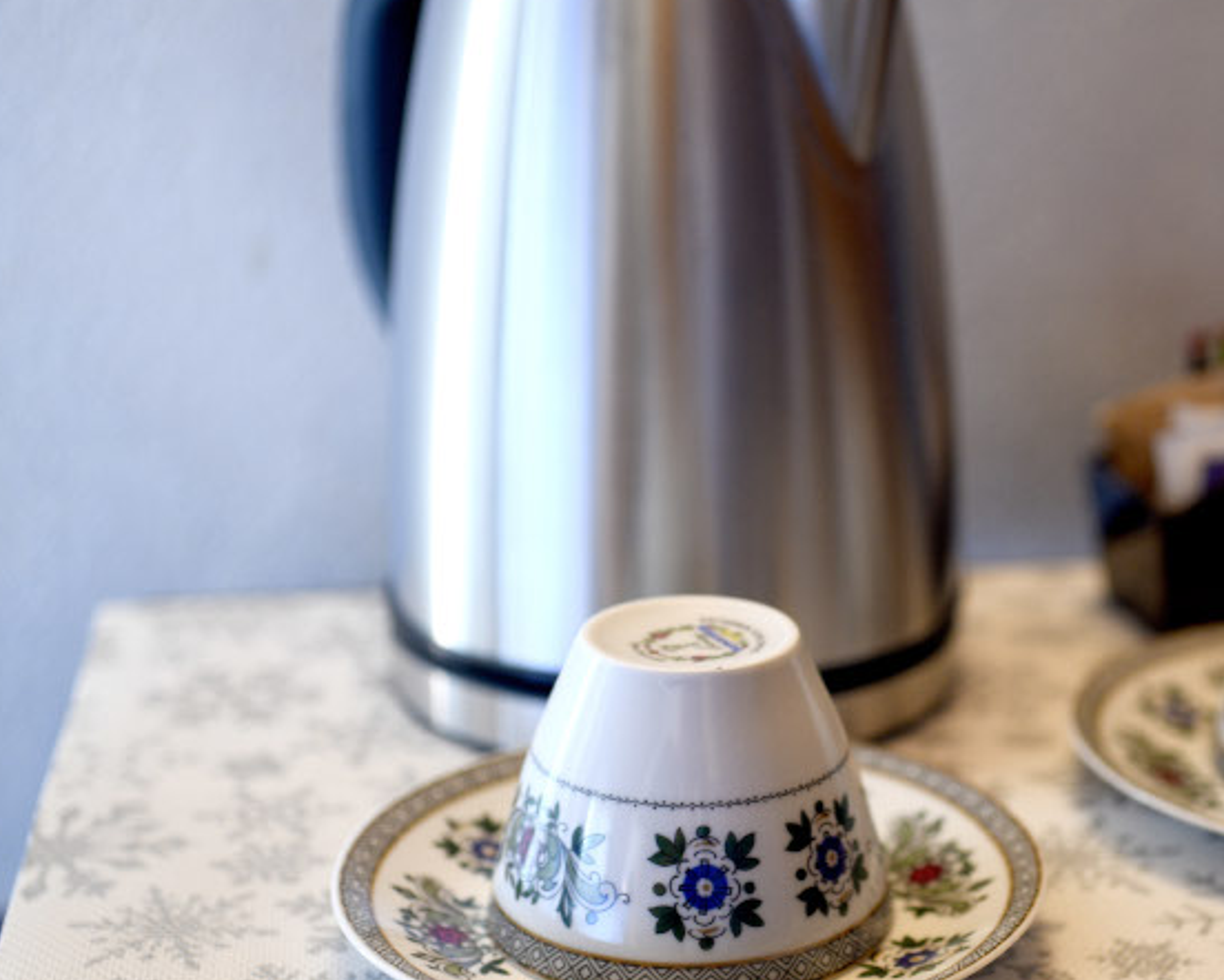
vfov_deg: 22.5
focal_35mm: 68
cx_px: 871
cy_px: 575
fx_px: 2464
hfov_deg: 27.6
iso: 1000
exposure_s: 1/30
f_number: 3
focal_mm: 50
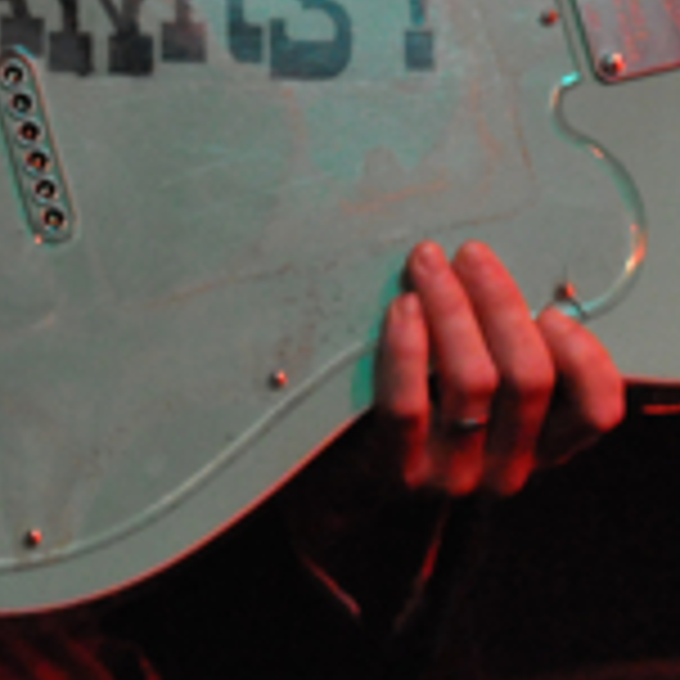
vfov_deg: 4.9
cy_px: -146
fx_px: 7868
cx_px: 311
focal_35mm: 354
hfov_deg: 4.9
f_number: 4.5
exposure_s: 1/60
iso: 3200
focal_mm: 70
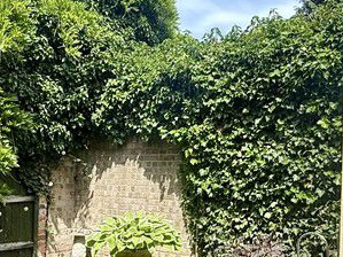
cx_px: 130
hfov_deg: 39.4
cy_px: 164
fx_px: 475
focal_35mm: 48
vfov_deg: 30.1
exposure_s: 1/820
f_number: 2.2
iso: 50
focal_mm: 2.22
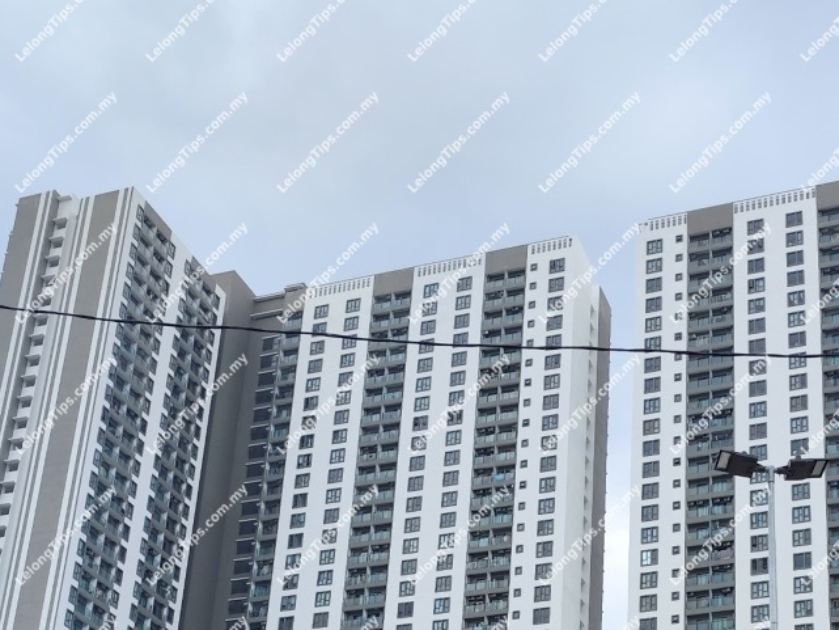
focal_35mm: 54
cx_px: 593
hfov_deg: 35.0
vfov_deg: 25.2
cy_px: 685
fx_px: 1309
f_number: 1.65
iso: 50
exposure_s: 1/498
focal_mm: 6.19
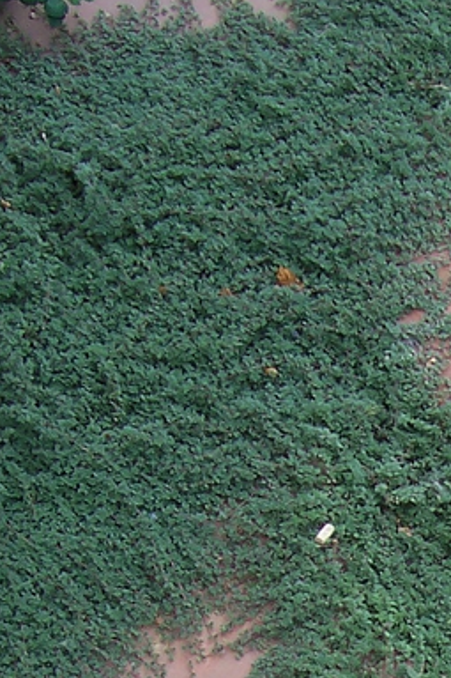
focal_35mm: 103
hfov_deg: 12.8
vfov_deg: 18.6
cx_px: 591
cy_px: 841
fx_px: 1937
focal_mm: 5.6
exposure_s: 1/350
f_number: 2.8
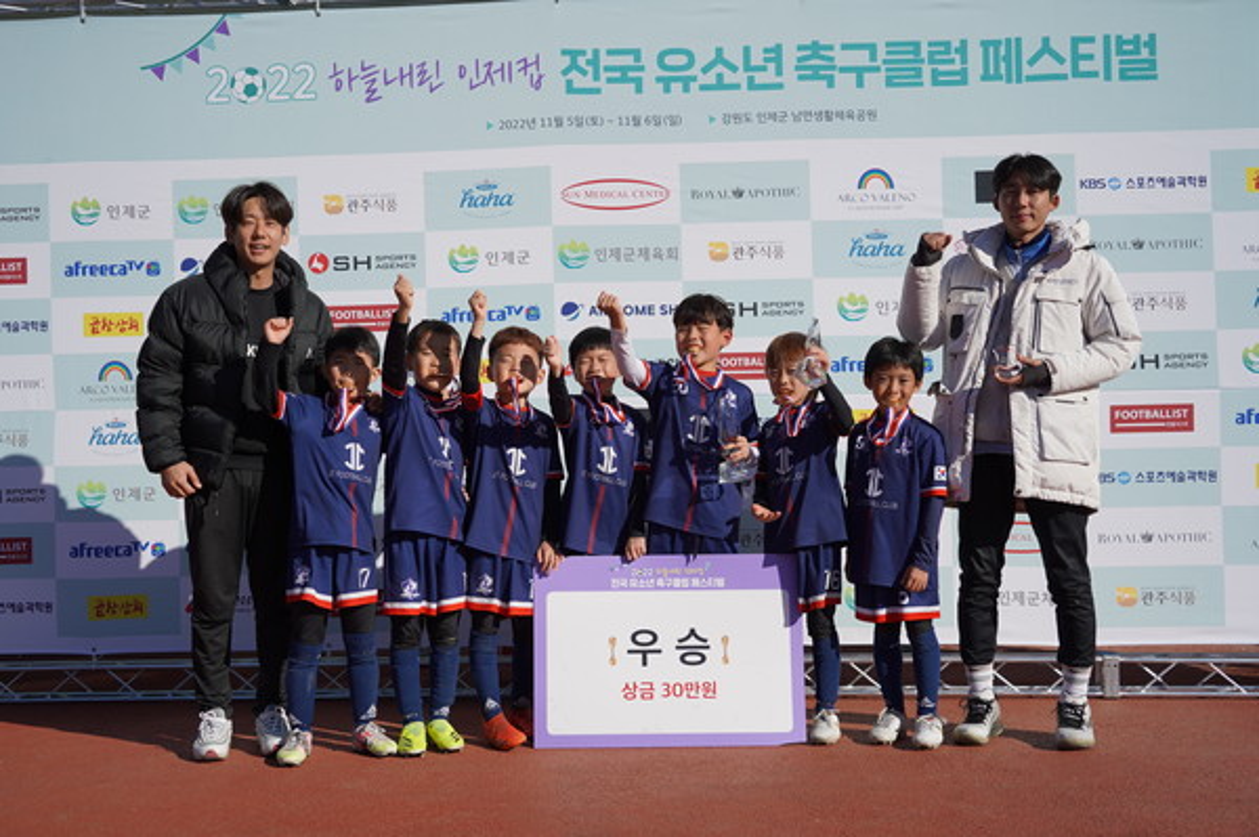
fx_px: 1503
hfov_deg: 45.5
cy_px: 418
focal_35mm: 43
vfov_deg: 31.1
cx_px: 630
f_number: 4.5
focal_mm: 43
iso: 100
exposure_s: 1/1250
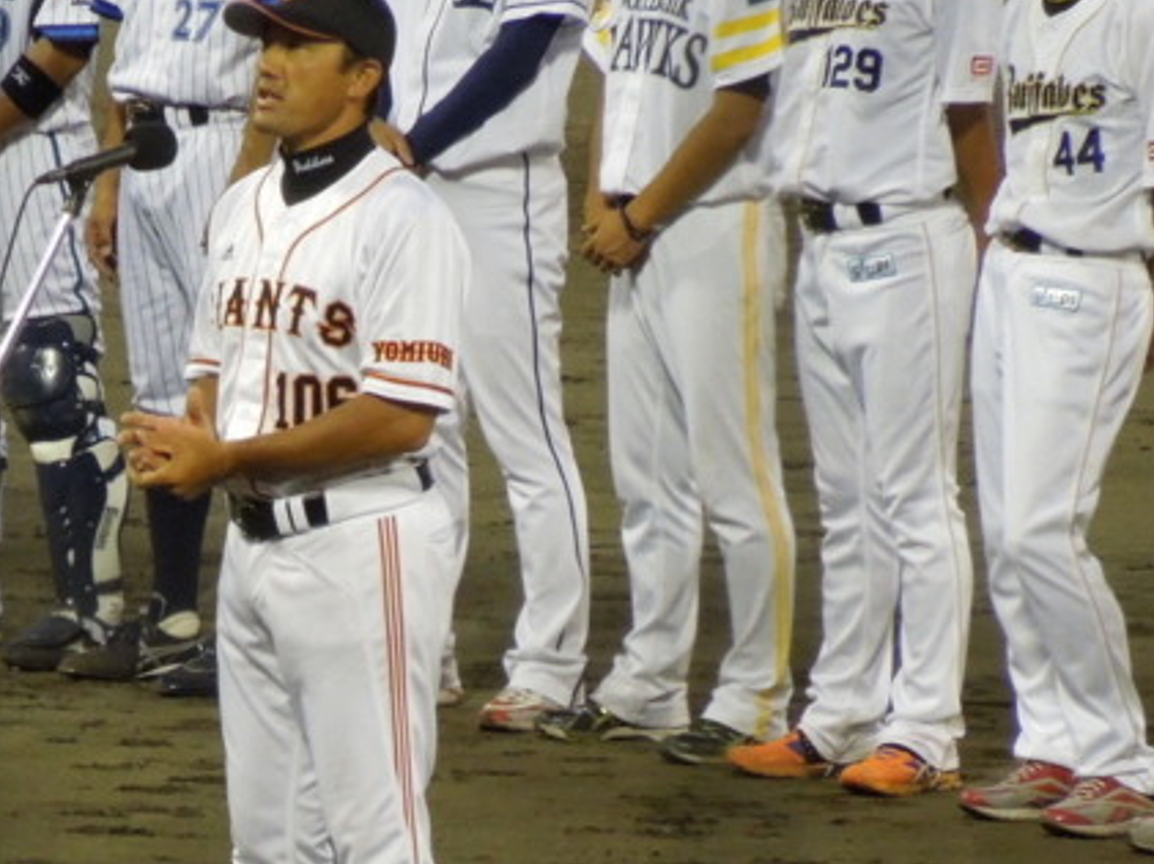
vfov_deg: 2.6
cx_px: 184
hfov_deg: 3.4
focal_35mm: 582
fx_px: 19386
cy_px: 634
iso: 800
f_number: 5.5
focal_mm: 55.1
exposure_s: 1/200
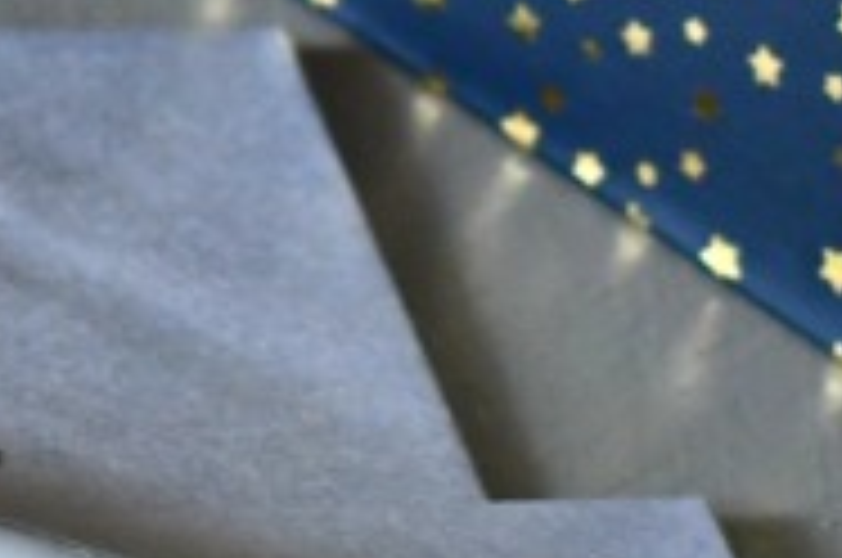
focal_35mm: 482
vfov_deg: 2.8
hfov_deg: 4.2
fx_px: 11254
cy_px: -4
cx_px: -887
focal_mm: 50
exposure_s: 1/125
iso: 1100
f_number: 2.8
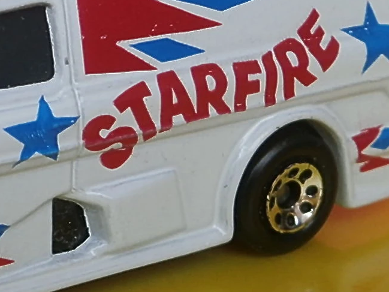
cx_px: -25
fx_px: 1562
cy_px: 131
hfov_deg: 13.9
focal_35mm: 139
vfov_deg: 10.7
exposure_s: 1/80
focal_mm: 8.3
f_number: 3.4
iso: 125
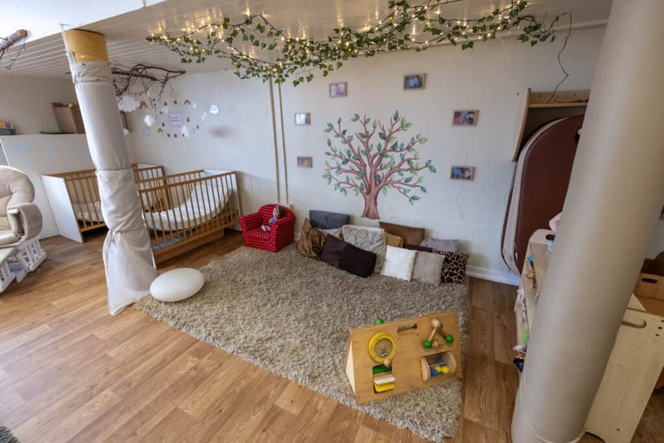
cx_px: 332
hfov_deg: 100.4
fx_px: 277
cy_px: 222
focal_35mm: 15
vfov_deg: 77.3
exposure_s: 1/50
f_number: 5.6
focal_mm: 10
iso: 1250
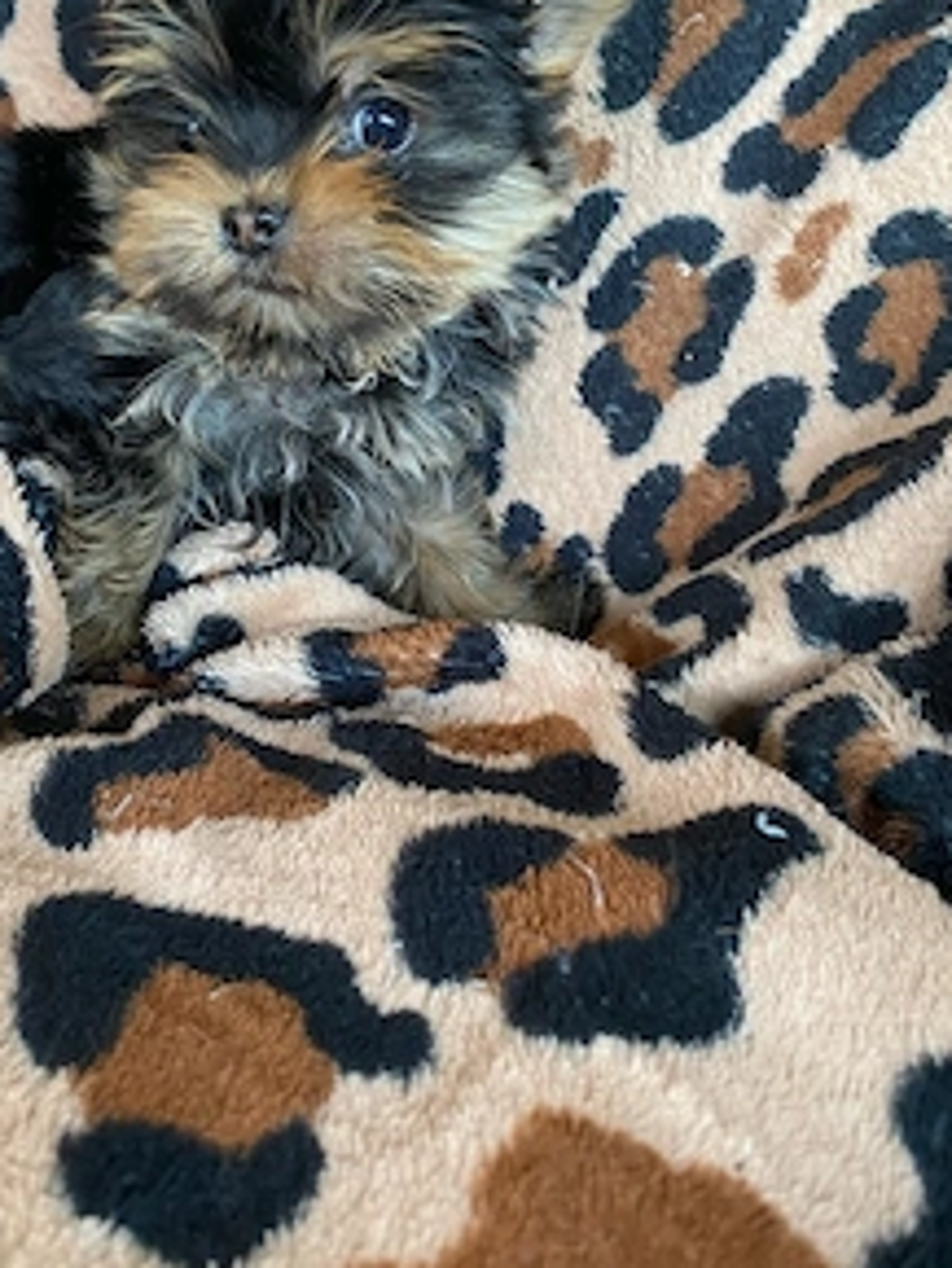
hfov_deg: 39.6
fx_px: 1319
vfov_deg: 50.8
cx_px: 430
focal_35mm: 36
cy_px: 469
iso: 160
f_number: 1.8
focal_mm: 4.25
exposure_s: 1/60
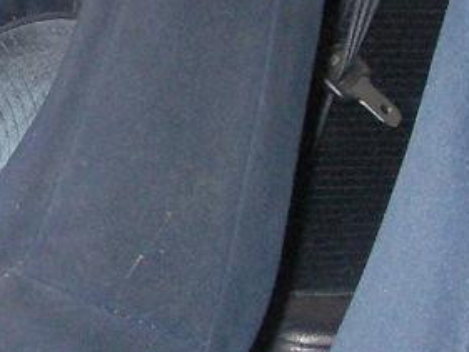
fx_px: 2345
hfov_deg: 11.0
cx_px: -244
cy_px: 239
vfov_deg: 8.6
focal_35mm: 173
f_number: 3.3
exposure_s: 1/30
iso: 125
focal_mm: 6.3
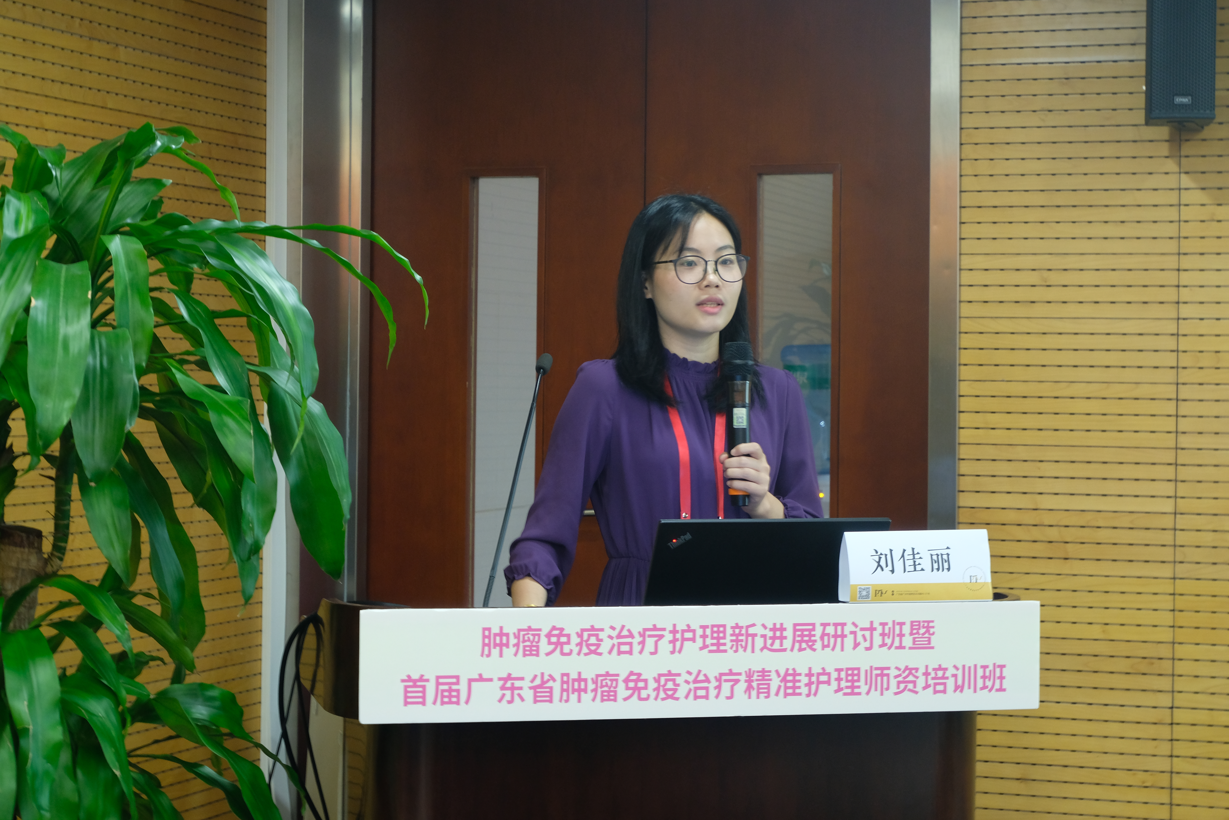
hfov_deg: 29.7
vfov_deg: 20.0
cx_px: 614
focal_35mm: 68
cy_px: 410
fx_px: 2321
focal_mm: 45
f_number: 5.6
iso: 800
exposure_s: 1/5
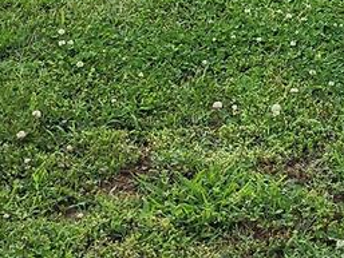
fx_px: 1819
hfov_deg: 10.4
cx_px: 526
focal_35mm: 183
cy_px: -703
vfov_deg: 6.7
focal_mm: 6.4
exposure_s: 1/823
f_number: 1.8
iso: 12
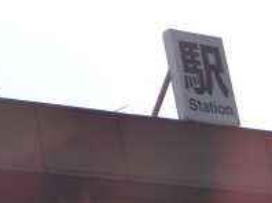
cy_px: 64
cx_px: -109
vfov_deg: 7.6
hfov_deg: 10.0
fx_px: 1523
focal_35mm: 194
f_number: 5
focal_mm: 10.7
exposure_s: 1/800
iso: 80
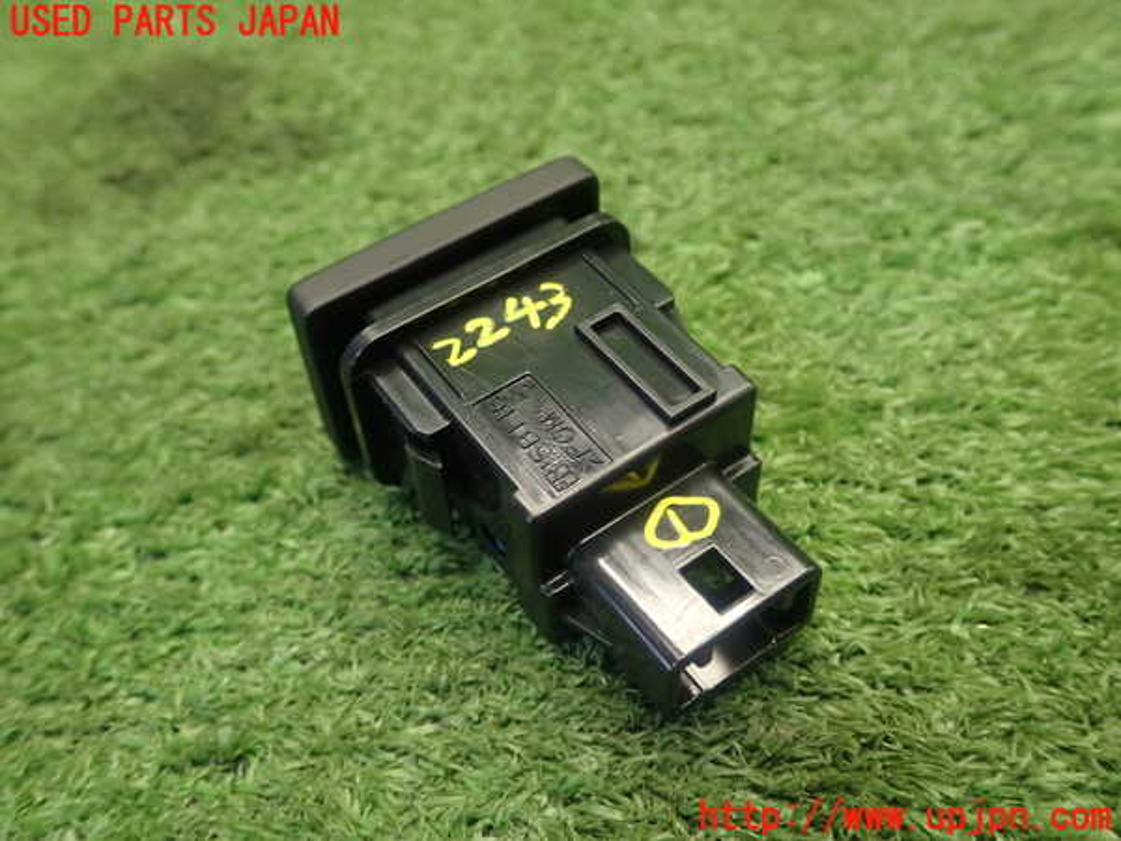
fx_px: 1166
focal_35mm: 36
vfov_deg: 39.7
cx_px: 560
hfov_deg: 51.4
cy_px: 420
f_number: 2.5
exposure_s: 1/40
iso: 250
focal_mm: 6.37
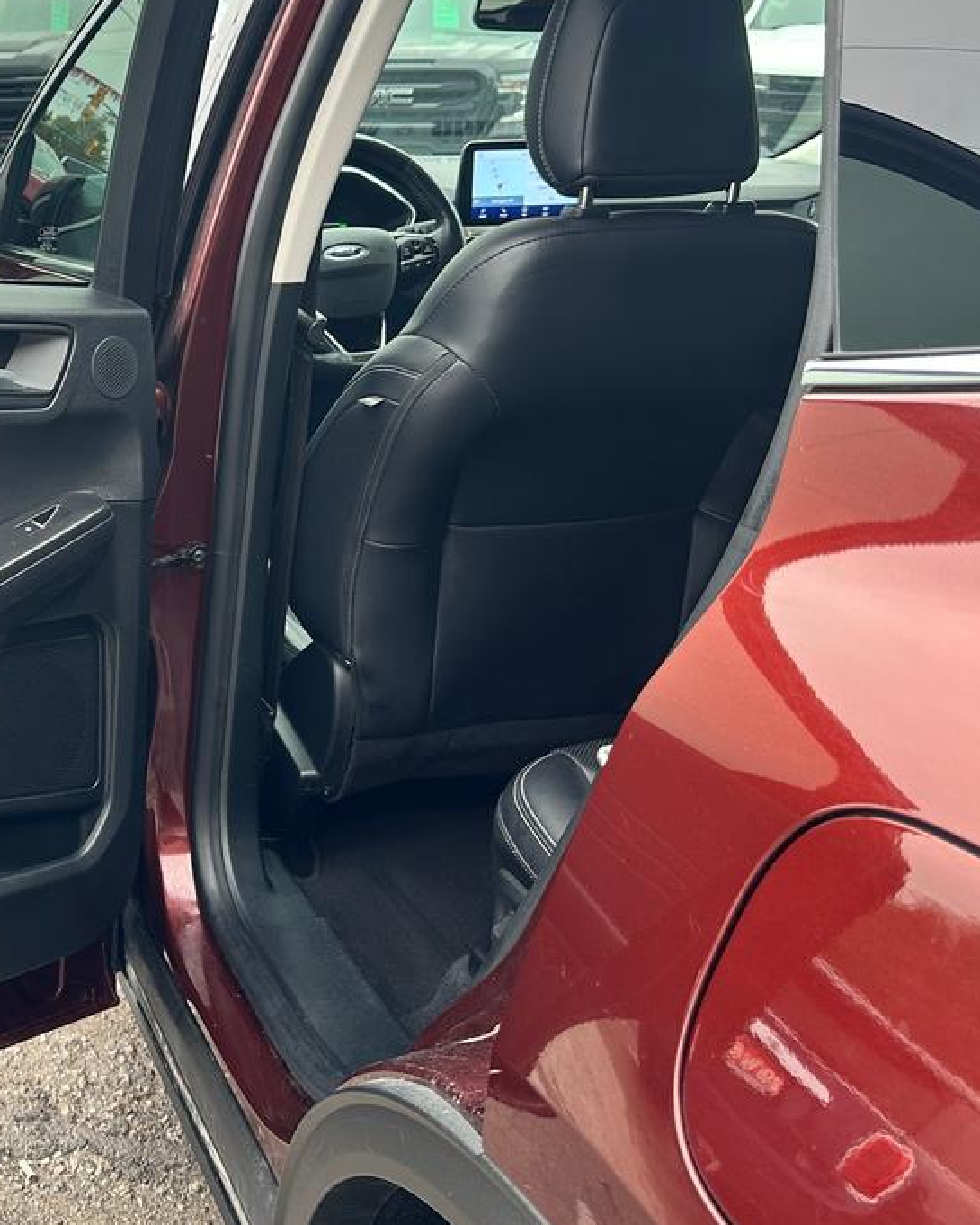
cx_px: 11
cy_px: 468
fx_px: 1595
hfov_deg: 31.7
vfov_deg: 41.7
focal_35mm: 44
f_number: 1.78
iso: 64
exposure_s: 1/121
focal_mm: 6.86
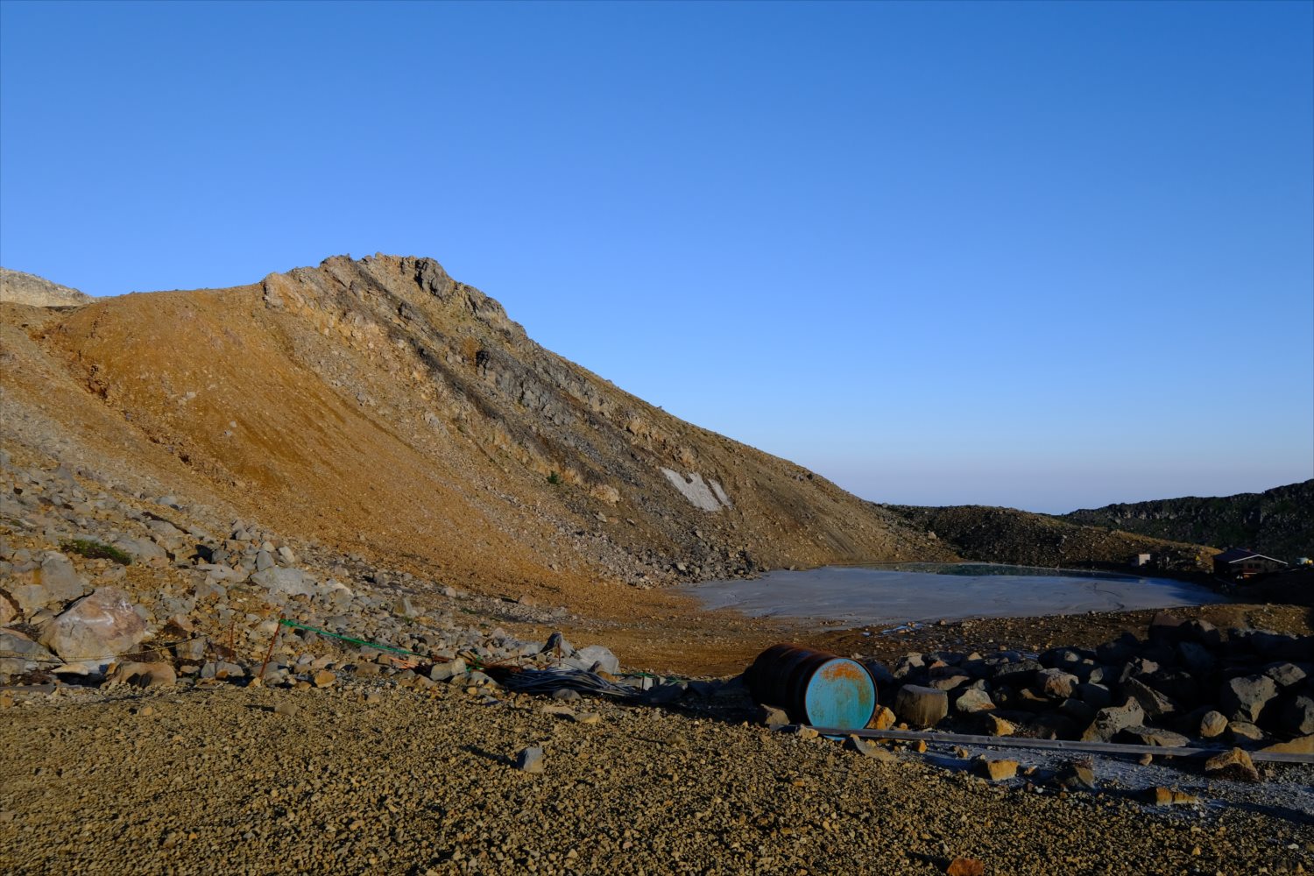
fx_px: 1314
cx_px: 657
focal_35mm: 36
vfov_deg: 36.9
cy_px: 438
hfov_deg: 53.1
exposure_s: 1/680
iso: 400
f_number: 8
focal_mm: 24
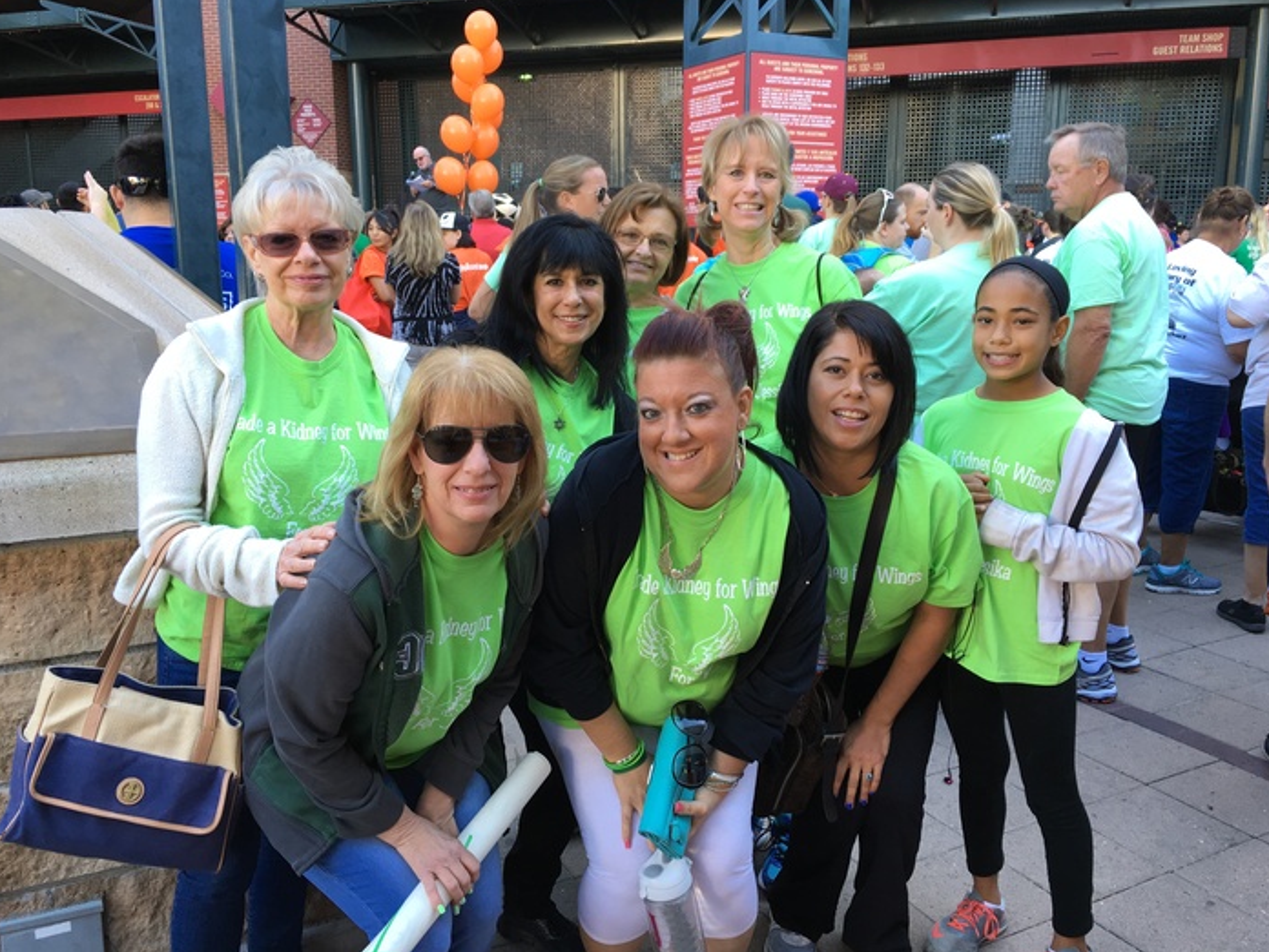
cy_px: 471
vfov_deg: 46.8
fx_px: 1100
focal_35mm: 30
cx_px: 622
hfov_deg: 60.0
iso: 32
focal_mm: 4.15
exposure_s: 1/60
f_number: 2.2
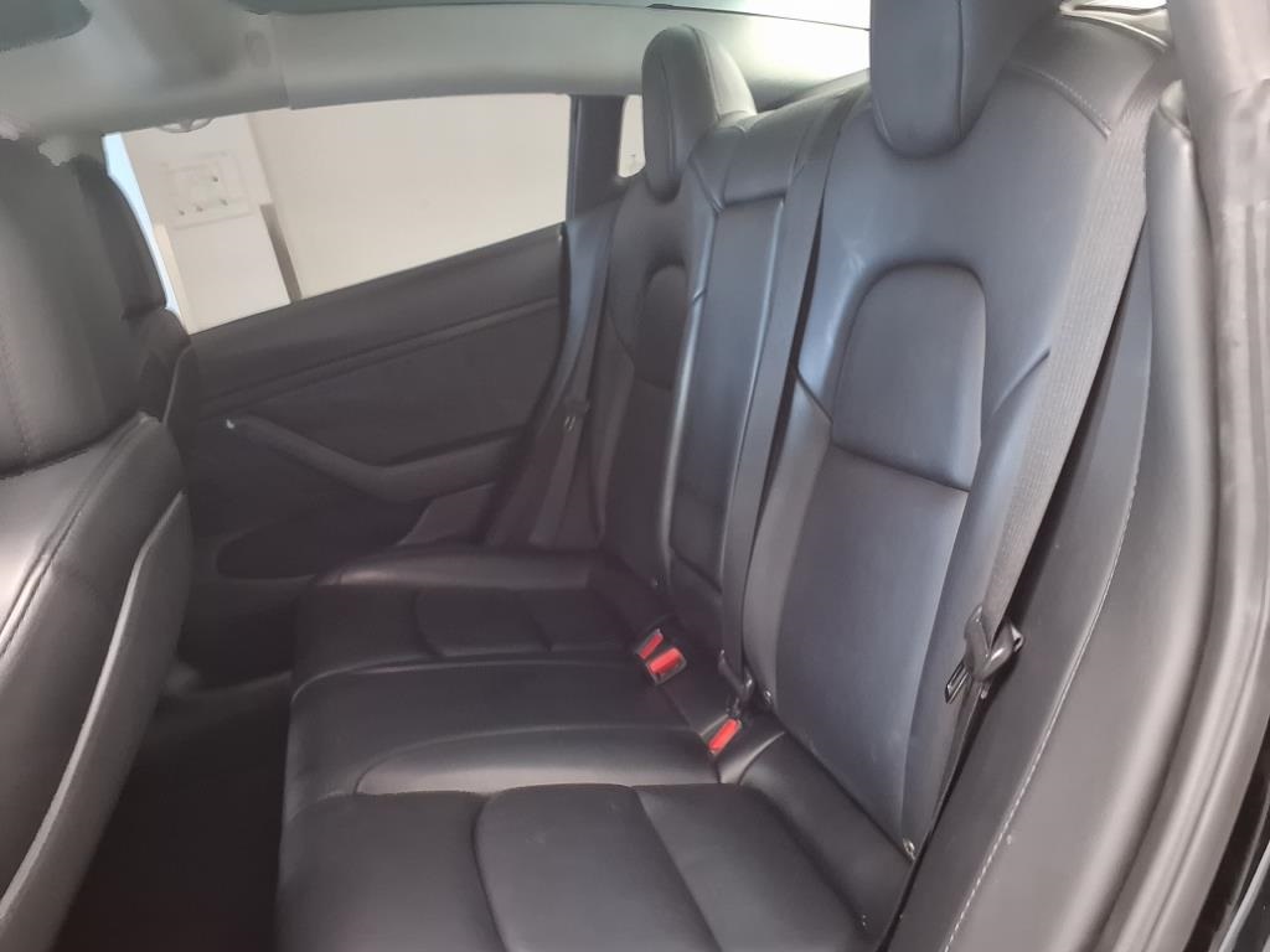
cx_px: 635
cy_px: 476
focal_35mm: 27
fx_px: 991
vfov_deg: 51.4
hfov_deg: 65.3
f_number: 1.9
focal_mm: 3.58
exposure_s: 1/20
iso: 400
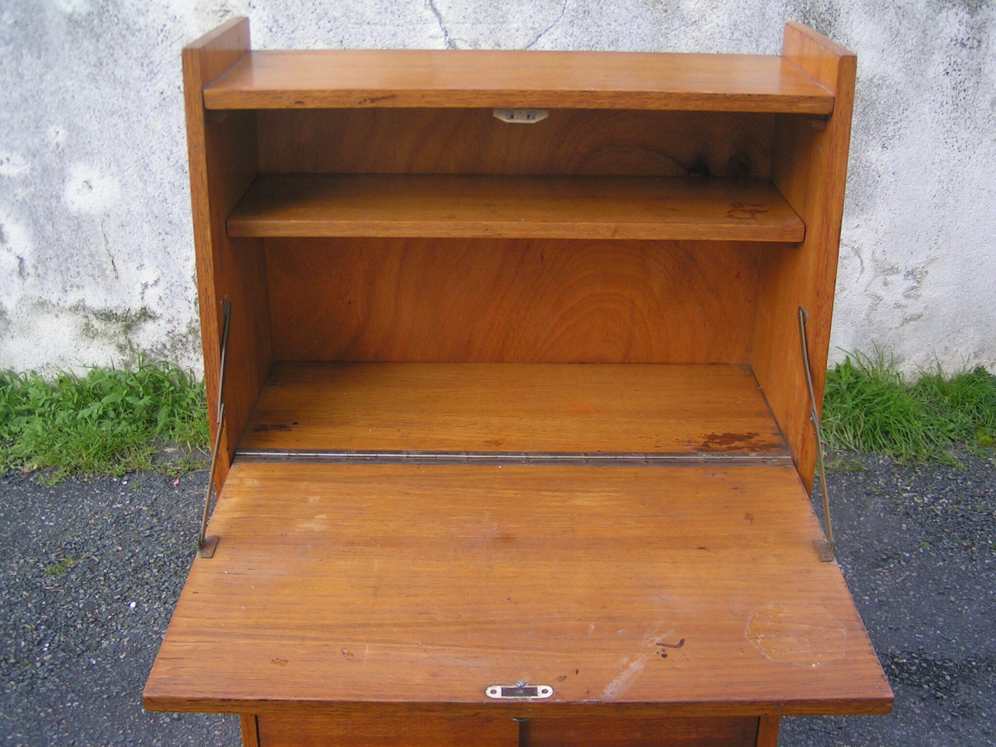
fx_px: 1093
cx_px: 498
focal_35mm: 38
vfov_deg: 37.7
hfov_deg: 49.0
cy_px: 374
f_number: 2.8
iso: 50
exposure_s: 1/250
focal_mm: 5.8
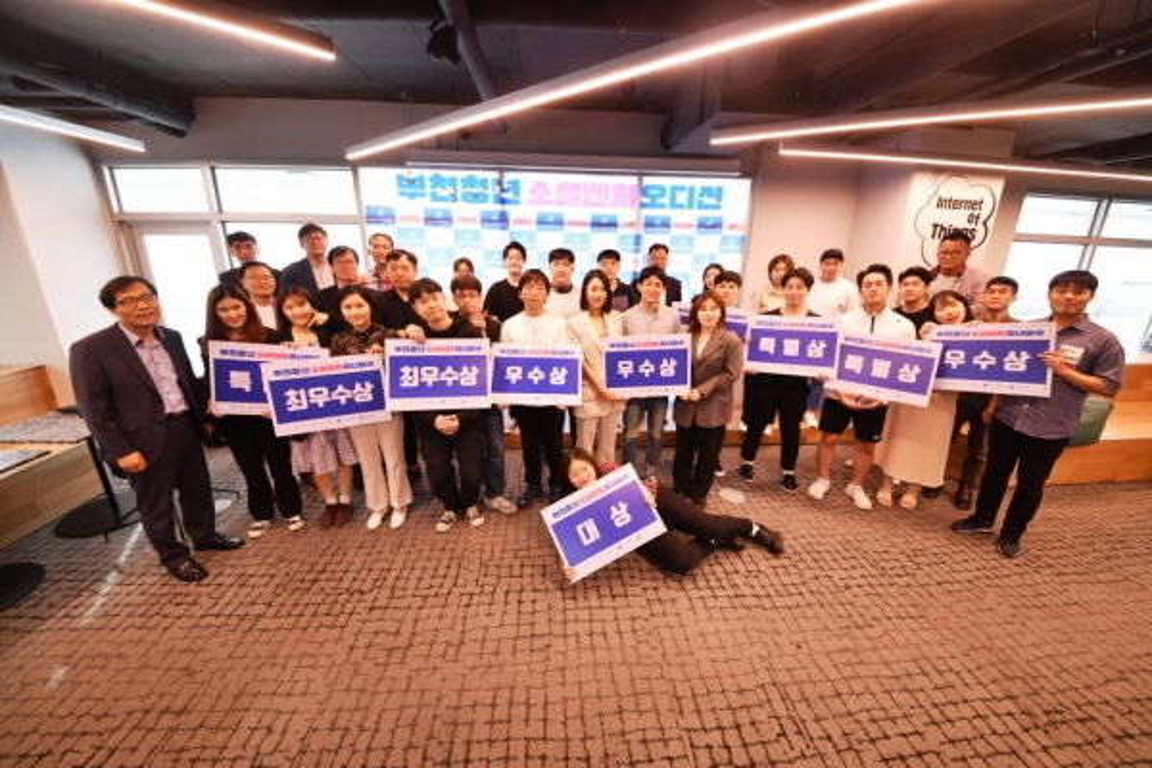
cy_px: 384
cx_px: 576
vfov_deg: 90.0
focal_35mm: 12
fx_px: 384
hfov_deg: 112.6
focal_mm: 12
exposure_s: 1/50
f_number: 4.5
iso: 1250
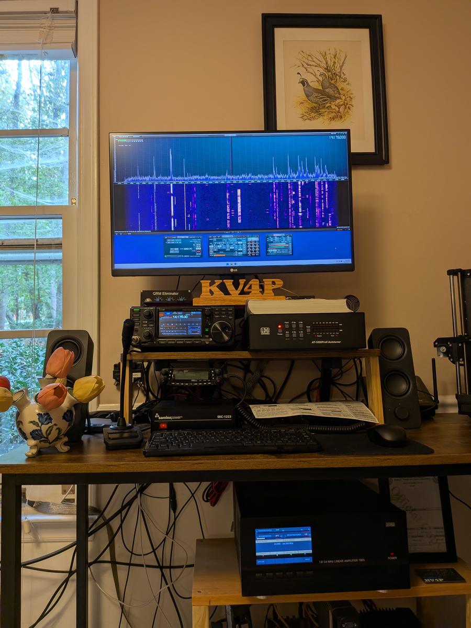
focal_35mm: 24
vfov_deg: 71.6
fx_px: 435
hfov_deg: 56.8
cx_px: 236
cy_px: 314
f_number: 1.7
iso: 59
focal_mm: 4.53
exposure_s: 1/60
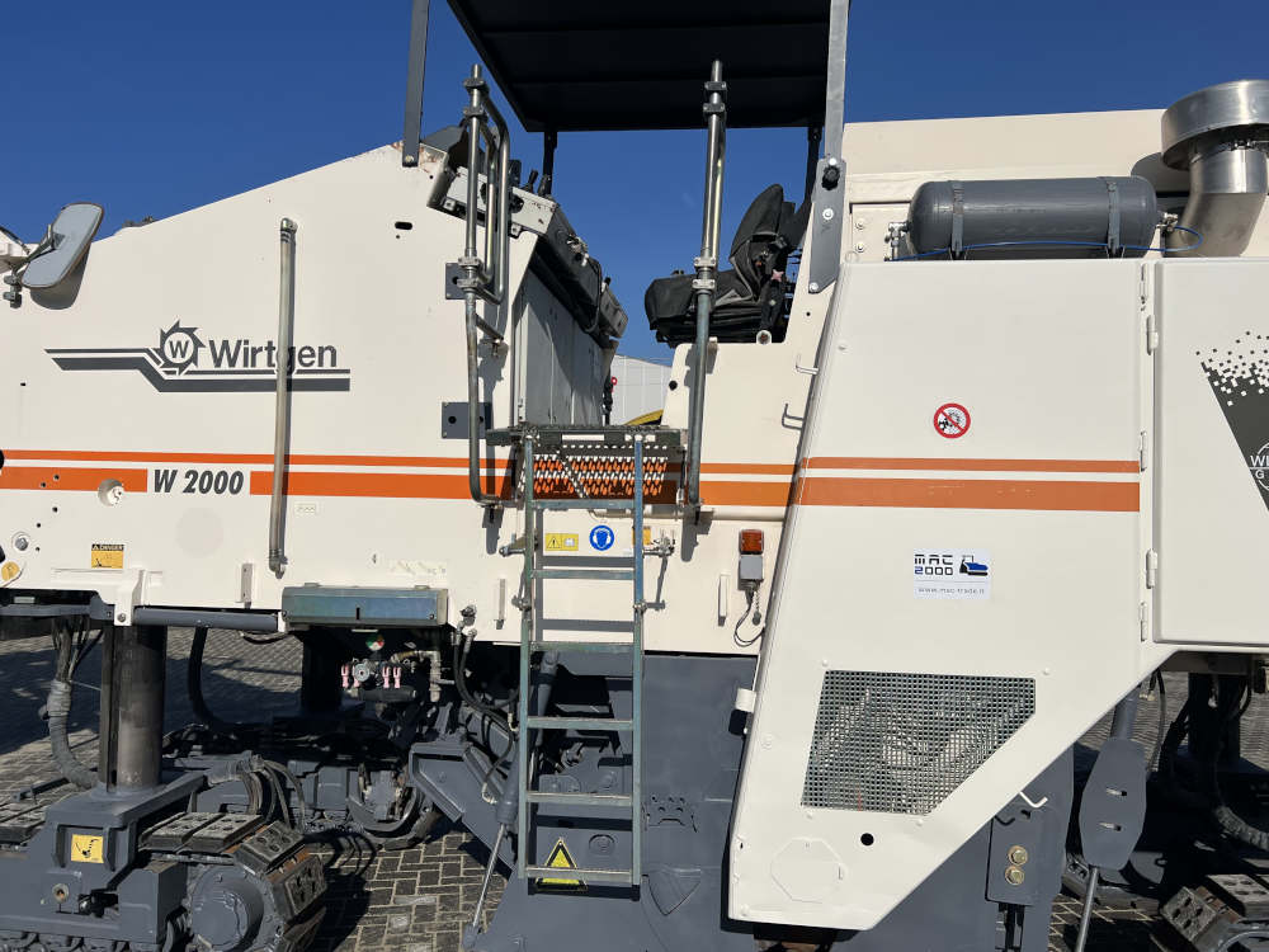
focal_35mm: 26
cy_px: 476
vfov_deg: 53.1
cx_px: 634
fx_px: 953
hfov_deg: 67.3
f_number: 1.5
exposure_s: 1/14286
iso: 50
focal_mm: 5.7
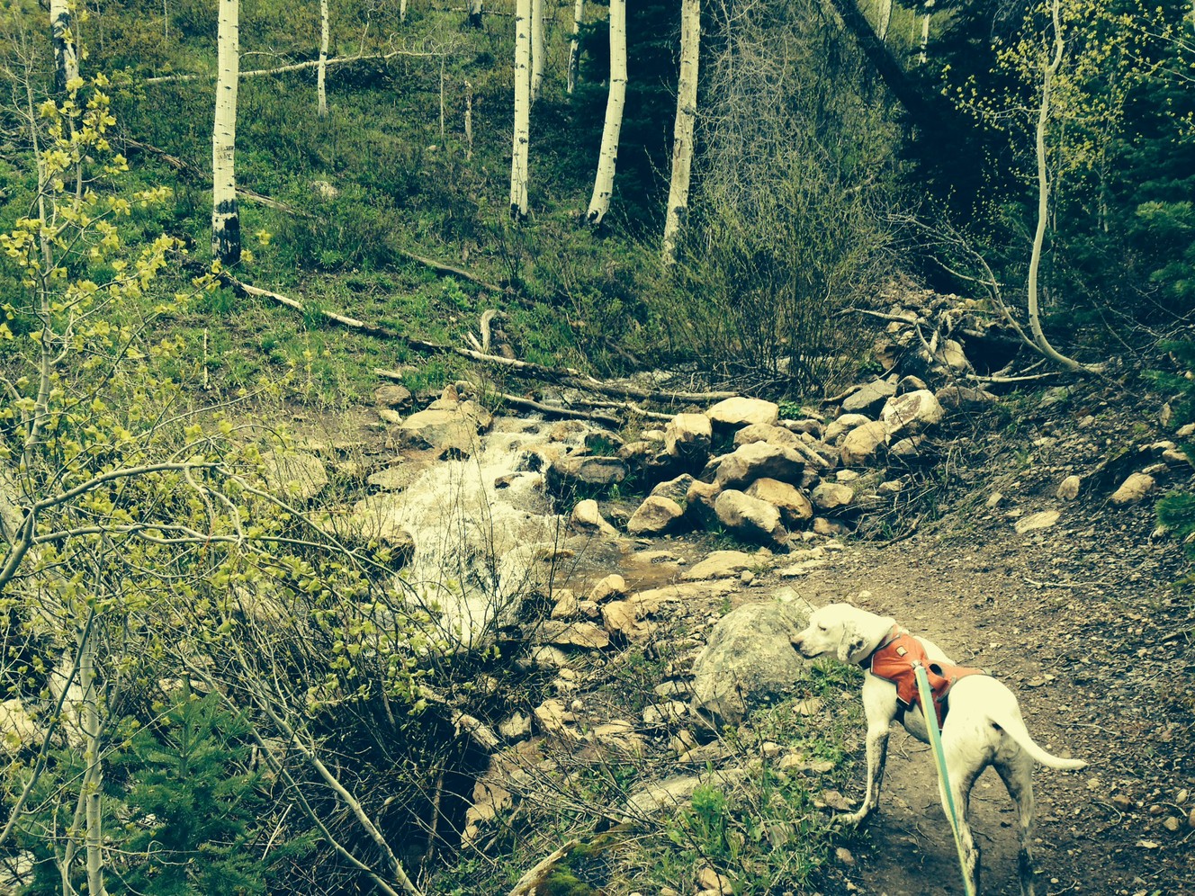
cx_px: 598
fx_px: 1139
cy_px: 448
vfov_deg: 42.9
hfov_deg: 55.4
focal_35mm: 33
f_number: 2.4
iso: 50
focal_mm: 4.12
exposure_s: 1/339
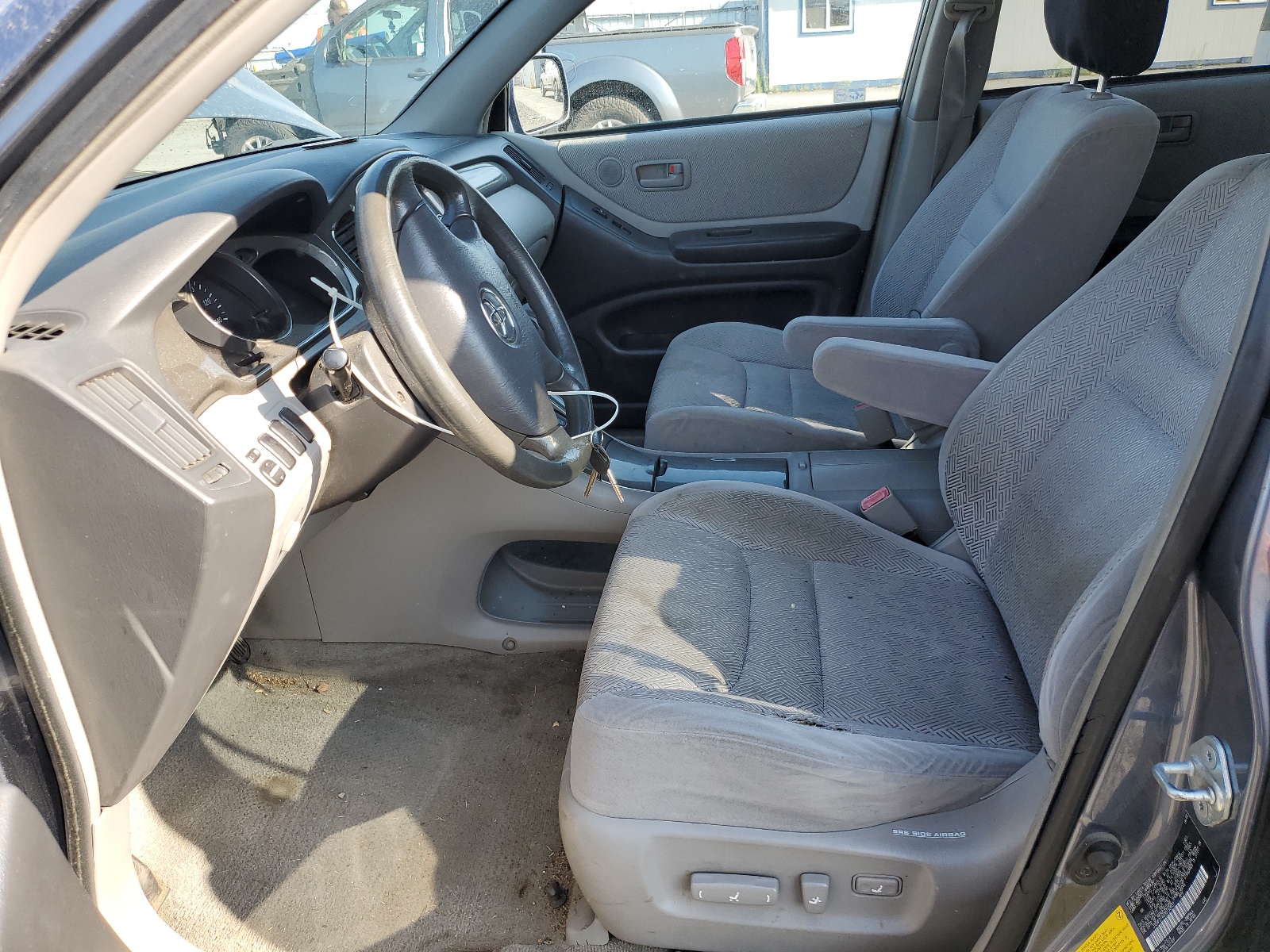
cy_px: 476
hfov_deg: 67.3
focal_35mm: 26
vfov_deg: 53.1
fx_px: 954
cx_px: 635
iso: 50
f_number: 1.5
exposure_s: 1/476
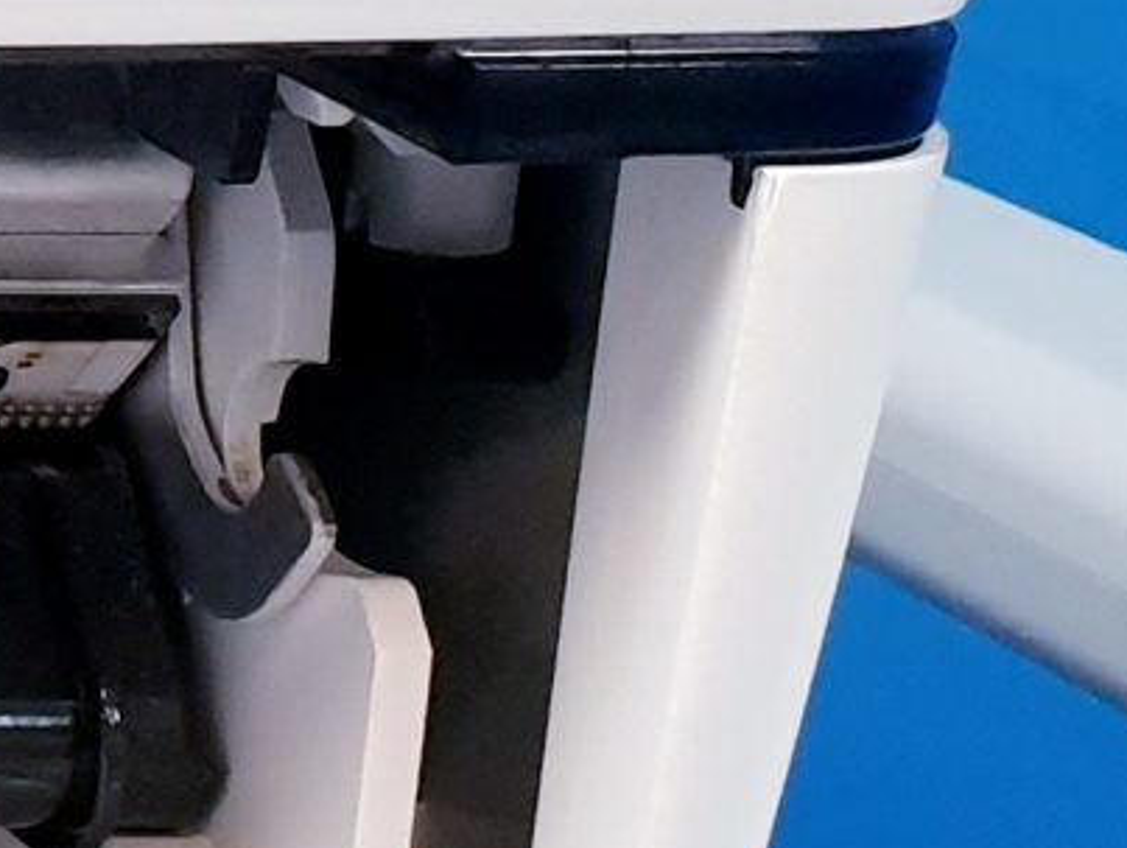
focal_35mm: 165
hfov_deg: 9.7
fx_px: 5377
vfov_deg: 8.9
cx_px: -2075
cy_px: -95
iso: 250
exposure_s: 1/50
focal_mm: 4.3
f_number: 2.4
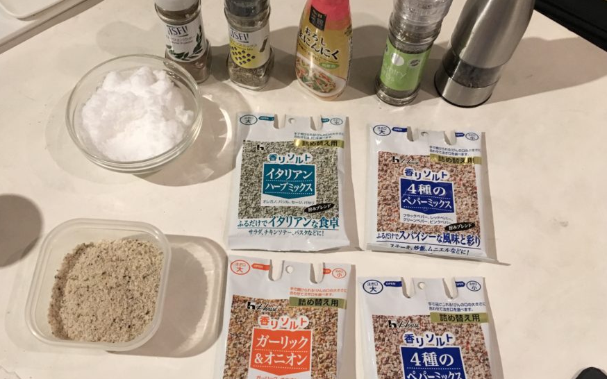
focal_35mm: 36
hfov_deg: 53.9
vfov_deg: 35.3
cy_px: 198
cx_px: 275
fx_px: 595
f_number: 2.2
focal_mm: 4.15
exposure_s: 1/30
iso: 160
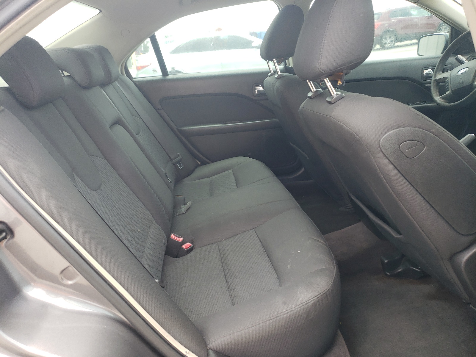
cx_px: 238
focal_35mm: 26
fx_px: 358
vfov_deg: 53.1
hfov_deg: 67.3
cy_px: 178
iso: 50
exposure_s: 1/167
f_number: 1.5
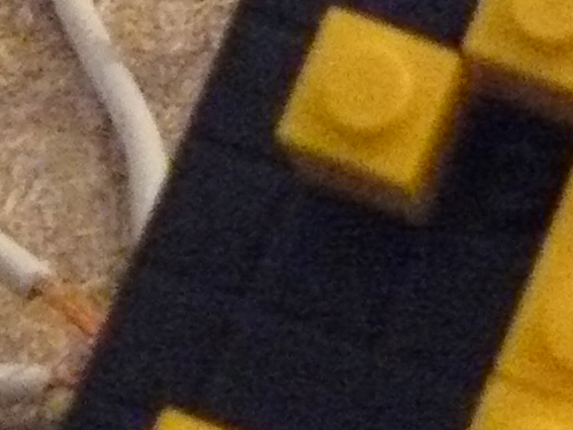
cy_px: -338
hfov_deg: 10.1
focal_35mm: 195
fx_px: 3227
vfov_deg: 7.4
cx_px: -2
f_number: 2.8
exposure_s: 1/8
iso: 800
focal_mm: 6
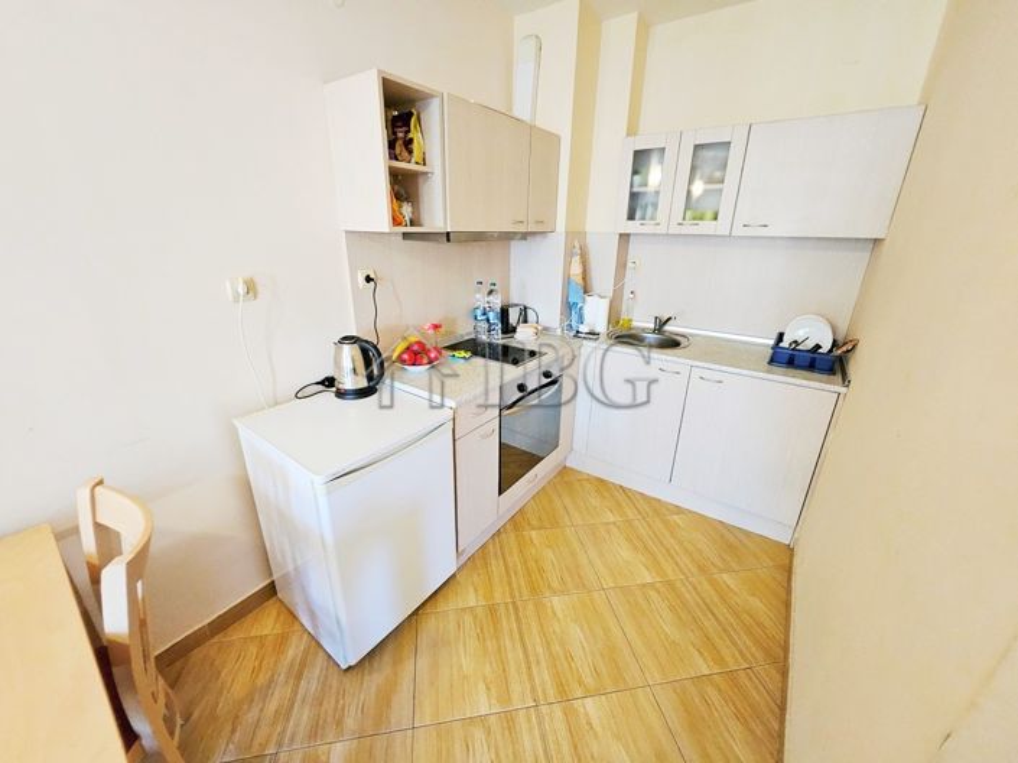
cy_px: 382
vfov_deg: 89.9
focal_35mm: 13
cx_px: 509
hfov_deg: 106.2
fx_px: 382
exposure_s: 1/33
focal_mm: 1.7
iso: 500
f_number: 2.2
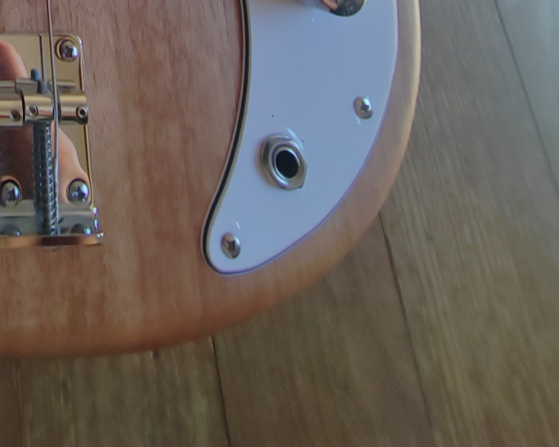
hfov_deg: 38.4
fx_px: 645
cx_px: -62
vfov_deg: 20.9
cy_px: -401
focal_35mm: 39
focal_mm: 2.16
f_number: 2.2
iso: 100
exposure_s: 1/230
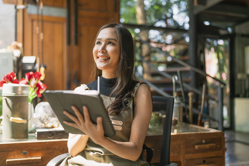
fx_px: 242
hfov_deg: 54.4
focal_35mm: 35
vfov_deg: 37.9
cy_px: 83
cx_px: 124
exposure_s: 1/1000
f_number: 1.4
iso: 250
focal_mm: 35
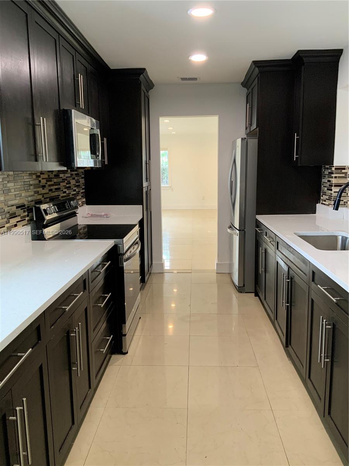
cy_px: 233
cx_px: 174
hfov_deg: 48.2
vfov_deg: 61.7
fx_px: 390
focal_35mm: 29
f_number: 1.8
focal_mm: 3
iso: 80
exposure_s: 1/60
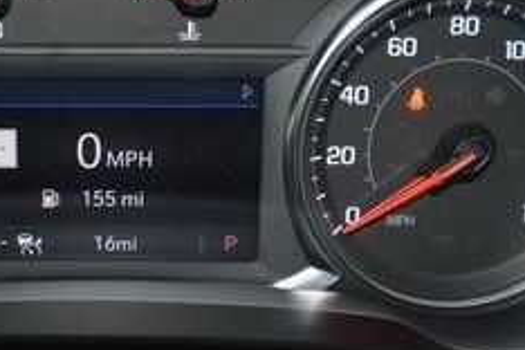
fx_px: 1079
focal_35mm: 74
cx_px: 94
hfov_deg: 26.8
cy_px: 176
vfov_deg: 18.4
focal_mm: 18
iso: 560
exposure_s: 1/60
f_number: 3.5
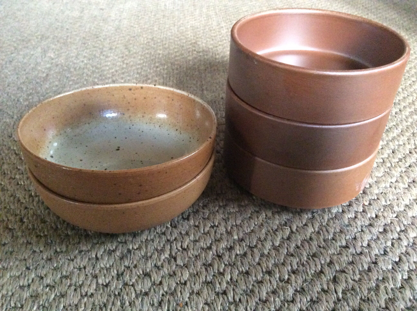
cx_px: 208
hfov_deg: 56.9
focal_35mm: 32
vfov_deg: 44.1
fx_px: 385
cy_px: 156
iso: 500
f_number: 2.4
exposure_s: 1/17
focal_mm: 3.3
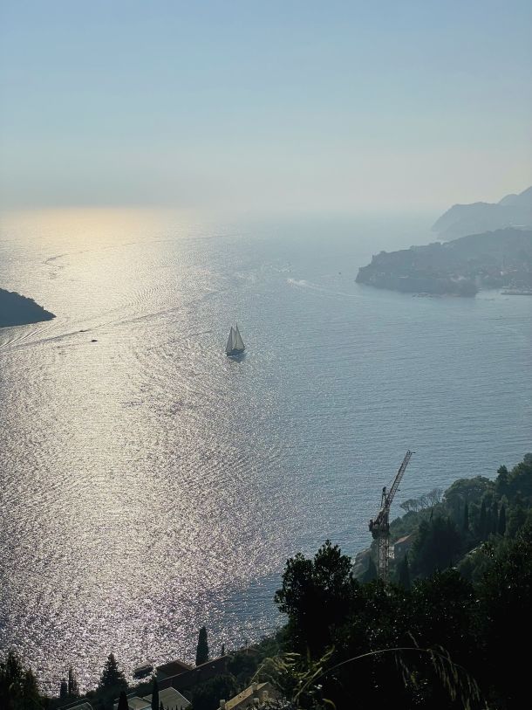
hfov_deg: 28.0
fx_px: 1065
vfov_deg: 36.8
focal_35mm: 52
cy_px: 355
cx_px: 266
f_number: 2
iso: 40
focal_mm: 6
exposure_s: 1/23810
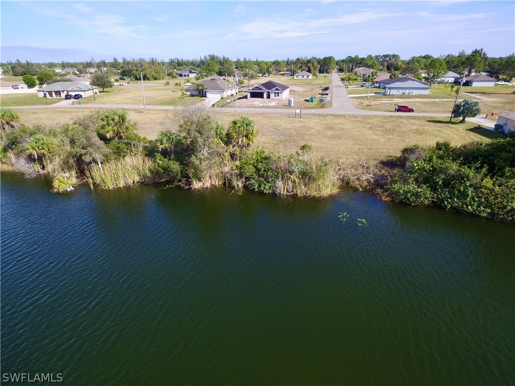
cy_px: 193
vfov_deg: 66.0
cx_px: 258
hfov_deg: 81.7
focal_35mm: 20
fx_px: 298
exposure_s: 1/643
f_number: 2.8
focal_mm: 3.61
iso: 100
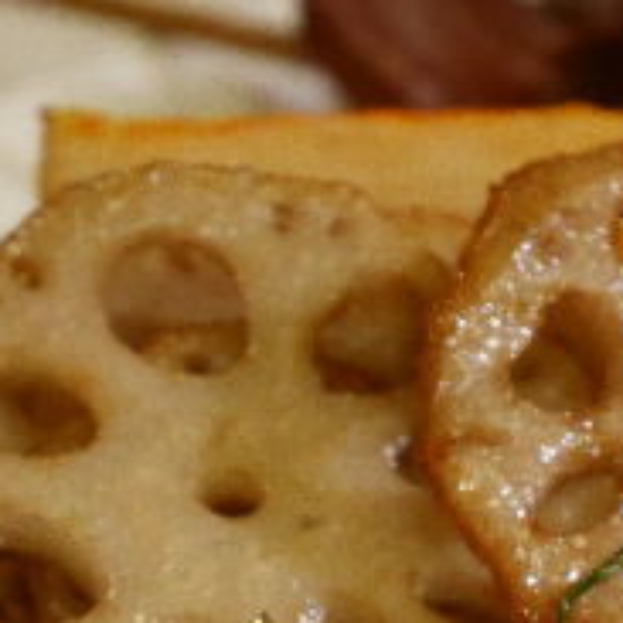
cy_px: 831
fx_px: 4093
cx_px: 129
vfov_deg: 8.6
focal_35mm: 201
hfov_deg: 8.7
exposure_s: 1/60
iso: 2000
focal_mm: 26
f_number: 5.3
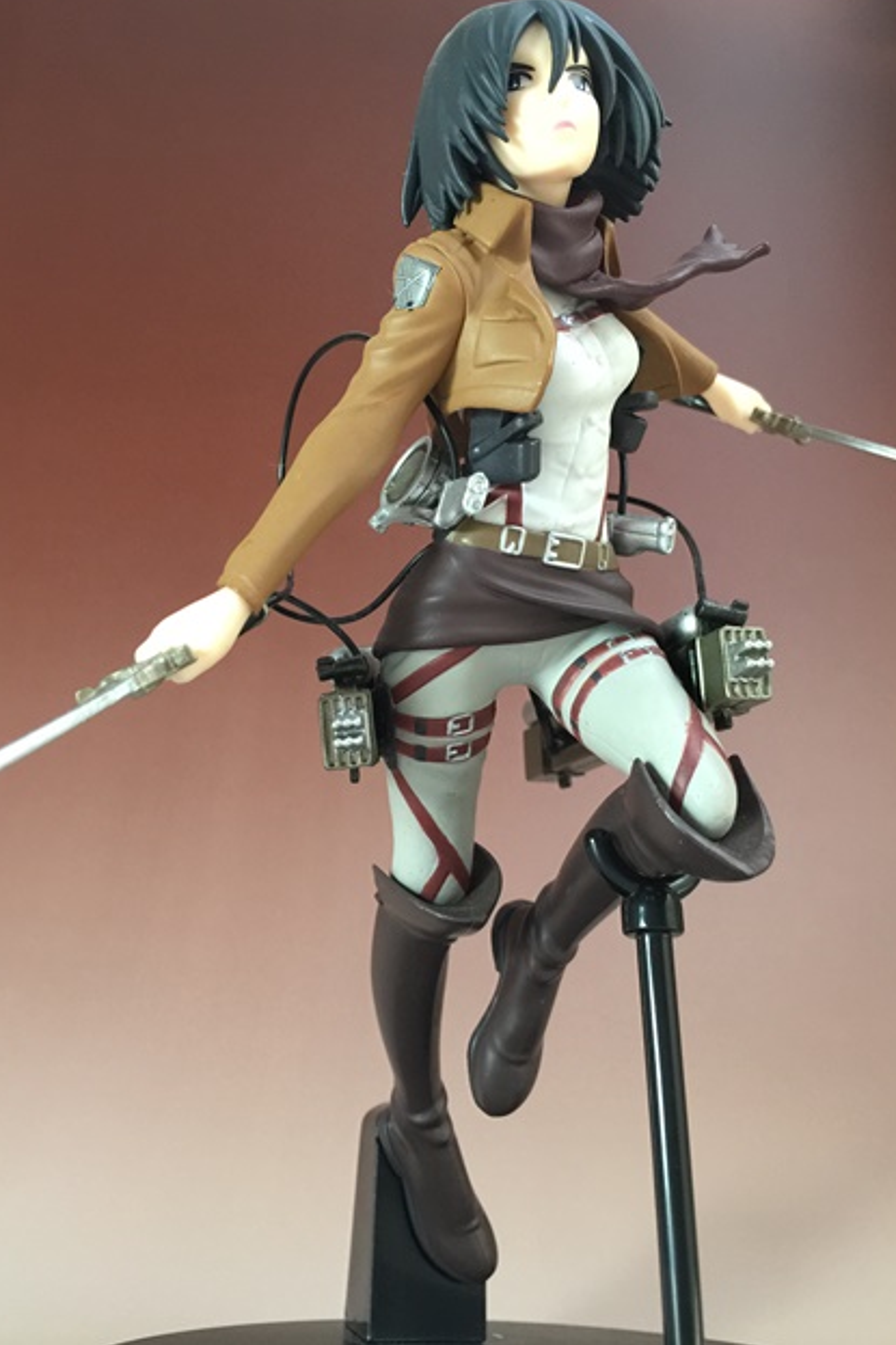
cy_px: 658
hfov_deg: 42.3
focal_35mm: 31
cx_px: 423
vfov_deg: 60.3
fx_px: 1158
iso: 125
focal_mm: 4.15
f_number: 2.2
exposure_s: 1/17
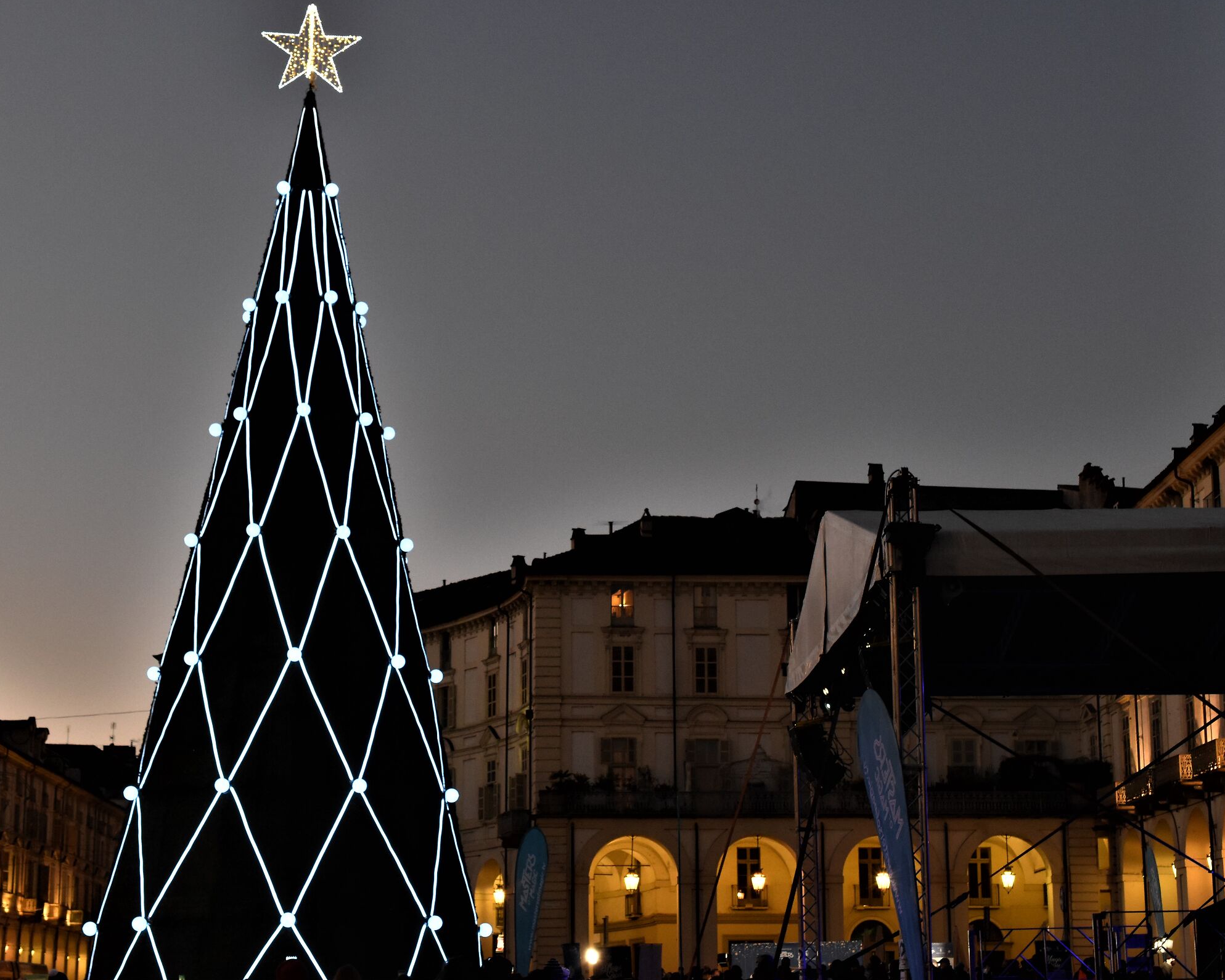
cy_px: 489
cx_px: 607
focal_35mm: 68
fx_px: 2466
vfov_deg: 22.5
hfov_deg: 27.9
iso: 2200
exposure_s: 1/60
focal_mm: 40
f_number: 8
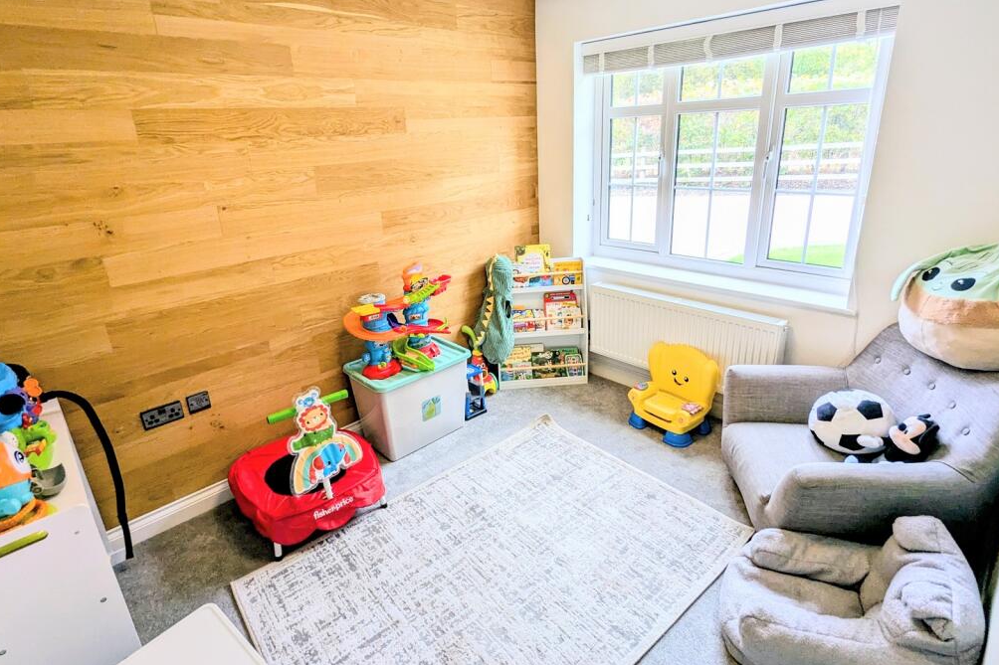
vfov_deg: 70.3
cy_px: 303
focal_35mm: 17
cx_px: 499
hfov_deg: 93.3
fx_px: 472
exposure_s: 1/100
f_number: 2.2
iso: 63
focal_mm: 2.35
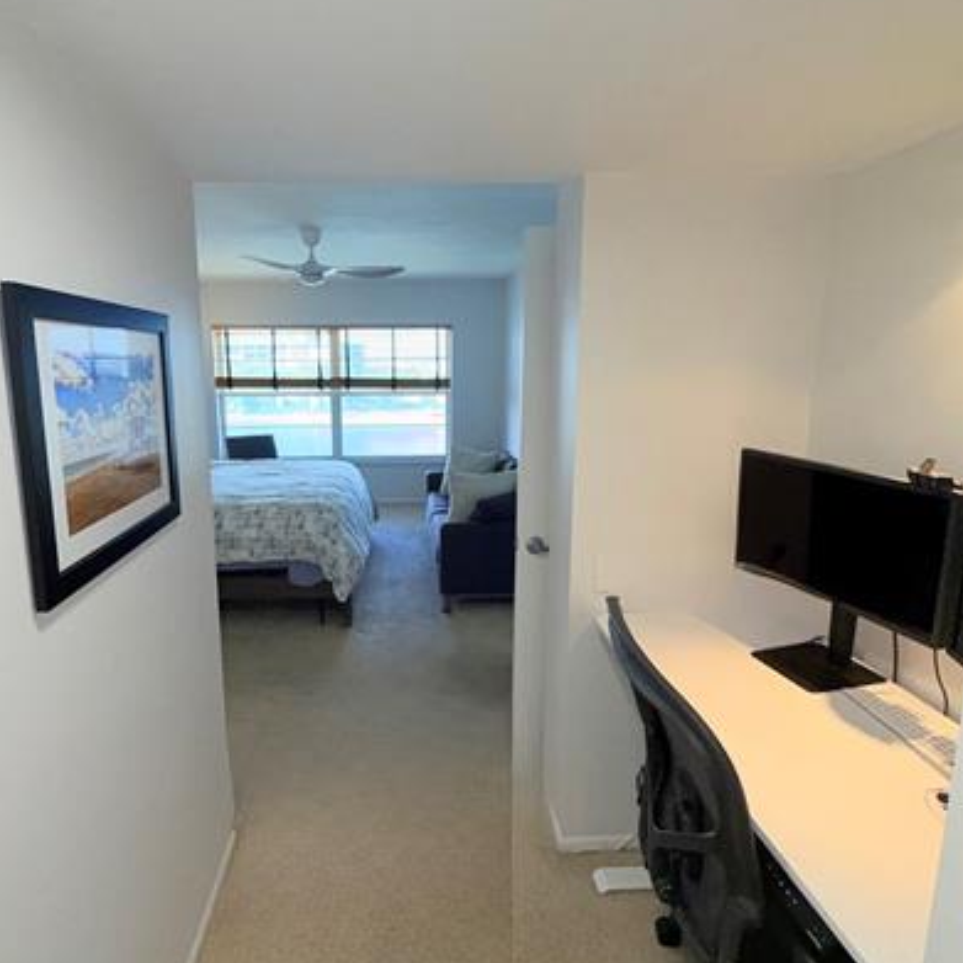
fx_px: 598
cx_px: 414
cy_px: 465
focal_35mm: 19
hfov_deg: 77.2
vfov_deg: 77.7
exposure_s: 1/120
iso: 64
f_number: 2.2
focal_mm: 2.22
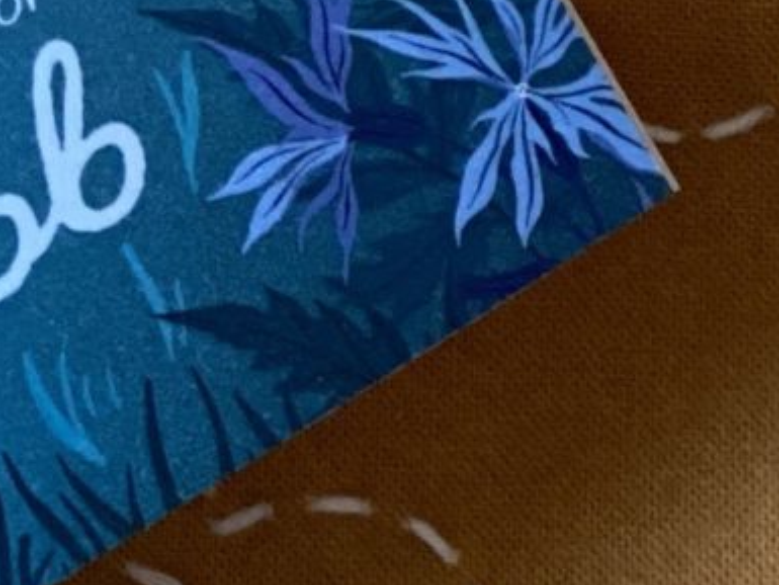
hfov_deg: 5.5
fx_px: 7789
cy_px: -759
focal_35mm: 346
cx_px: -1210
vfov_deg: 4.2
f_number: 2
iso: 100
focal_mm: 6
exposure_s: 1/122
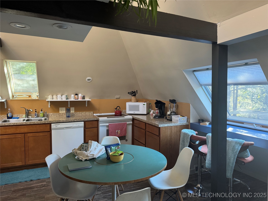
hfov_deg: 71.6
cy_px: 100
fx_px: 186
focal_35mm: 24
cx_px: 134
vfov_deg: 56.8
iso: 400
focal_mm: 6.76
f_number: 1.78
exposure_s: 1/60
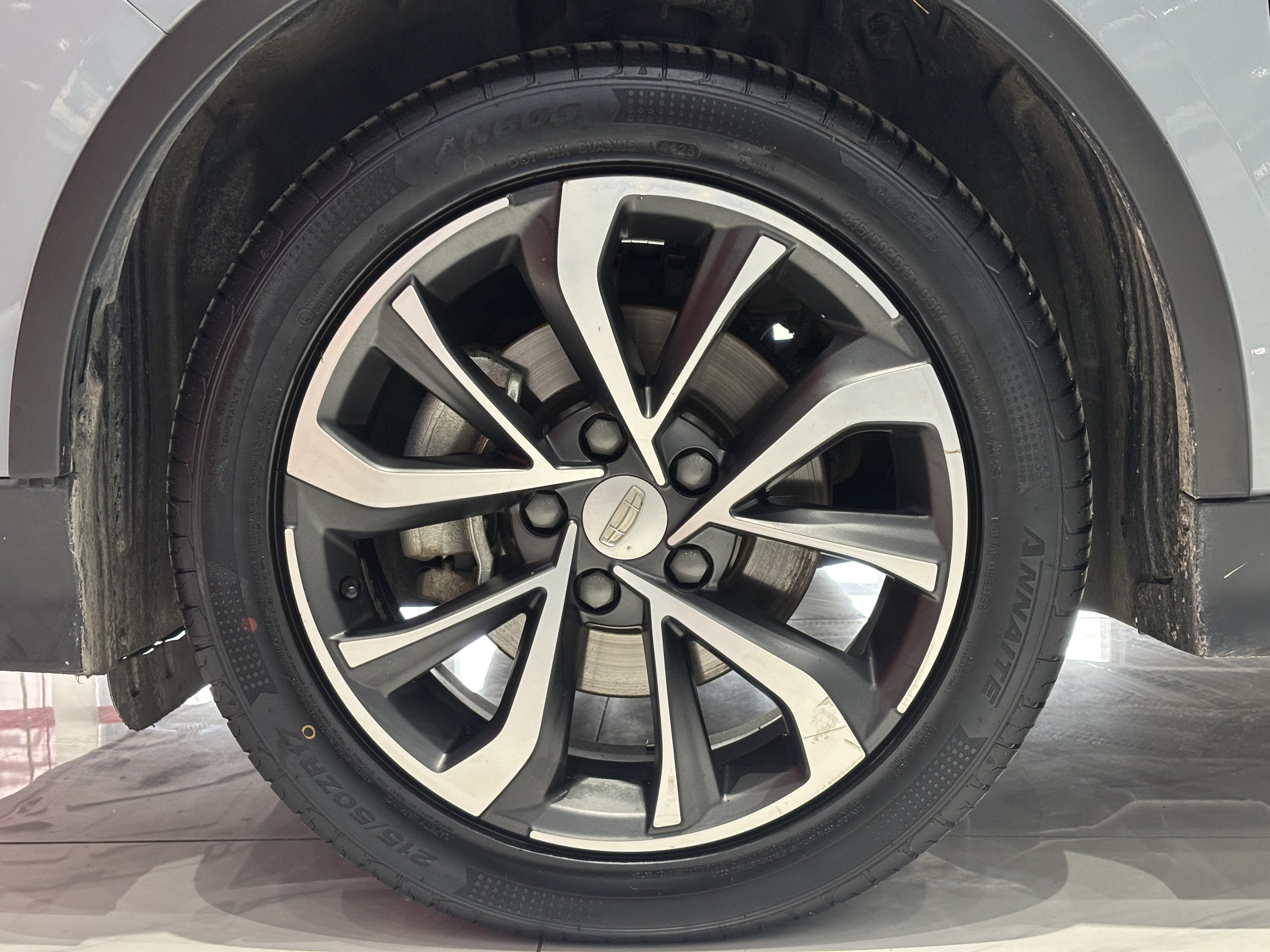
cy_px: 476
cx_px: 635
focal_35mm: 52
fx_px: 1908
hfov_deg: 36.8
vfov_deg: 28.0
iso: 160
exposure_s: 1/33
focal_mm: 5.96
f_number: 1.6
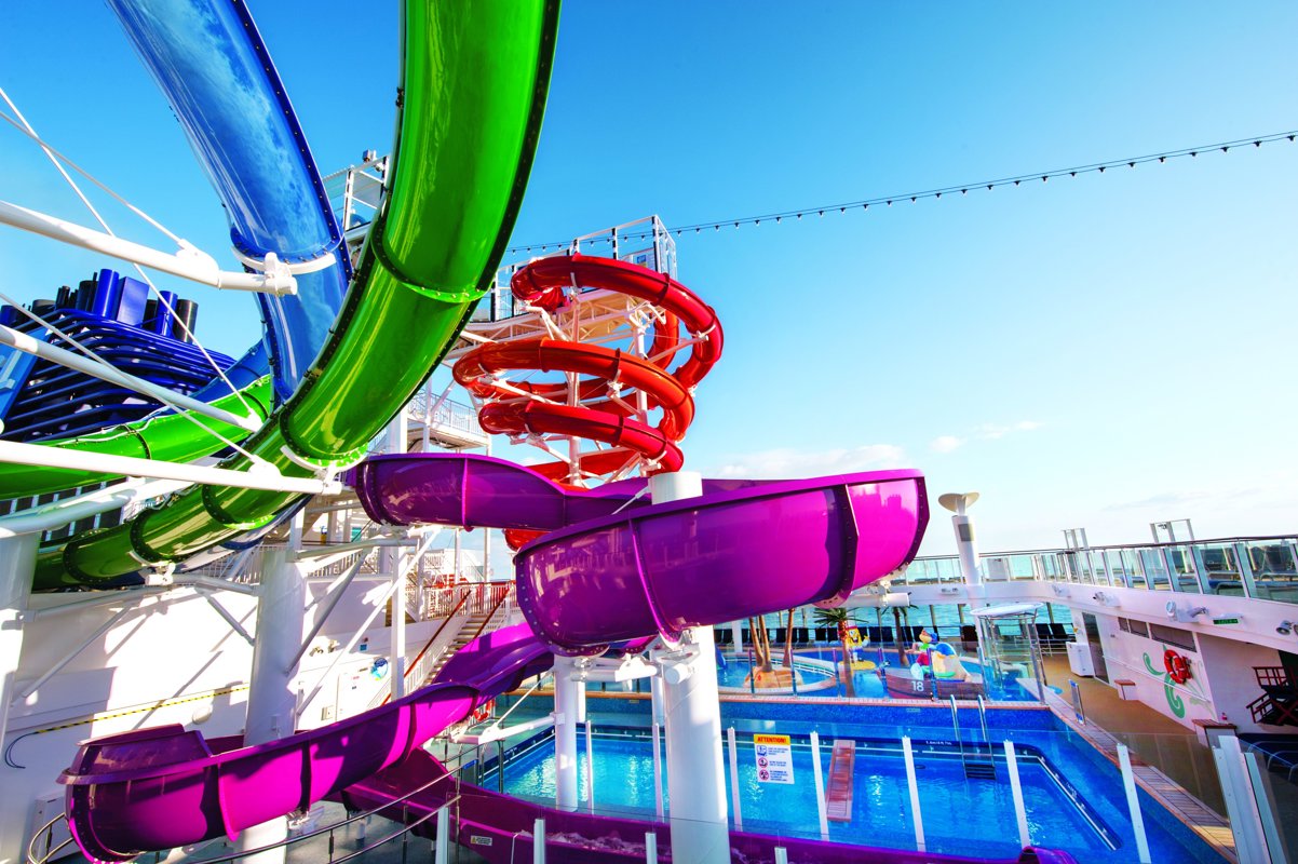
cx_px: 649
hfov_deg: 100.4
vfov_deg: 77.3
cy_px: 432
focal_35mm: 15
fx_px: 541
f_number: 14
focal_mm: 15
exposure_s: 1/200
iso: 200
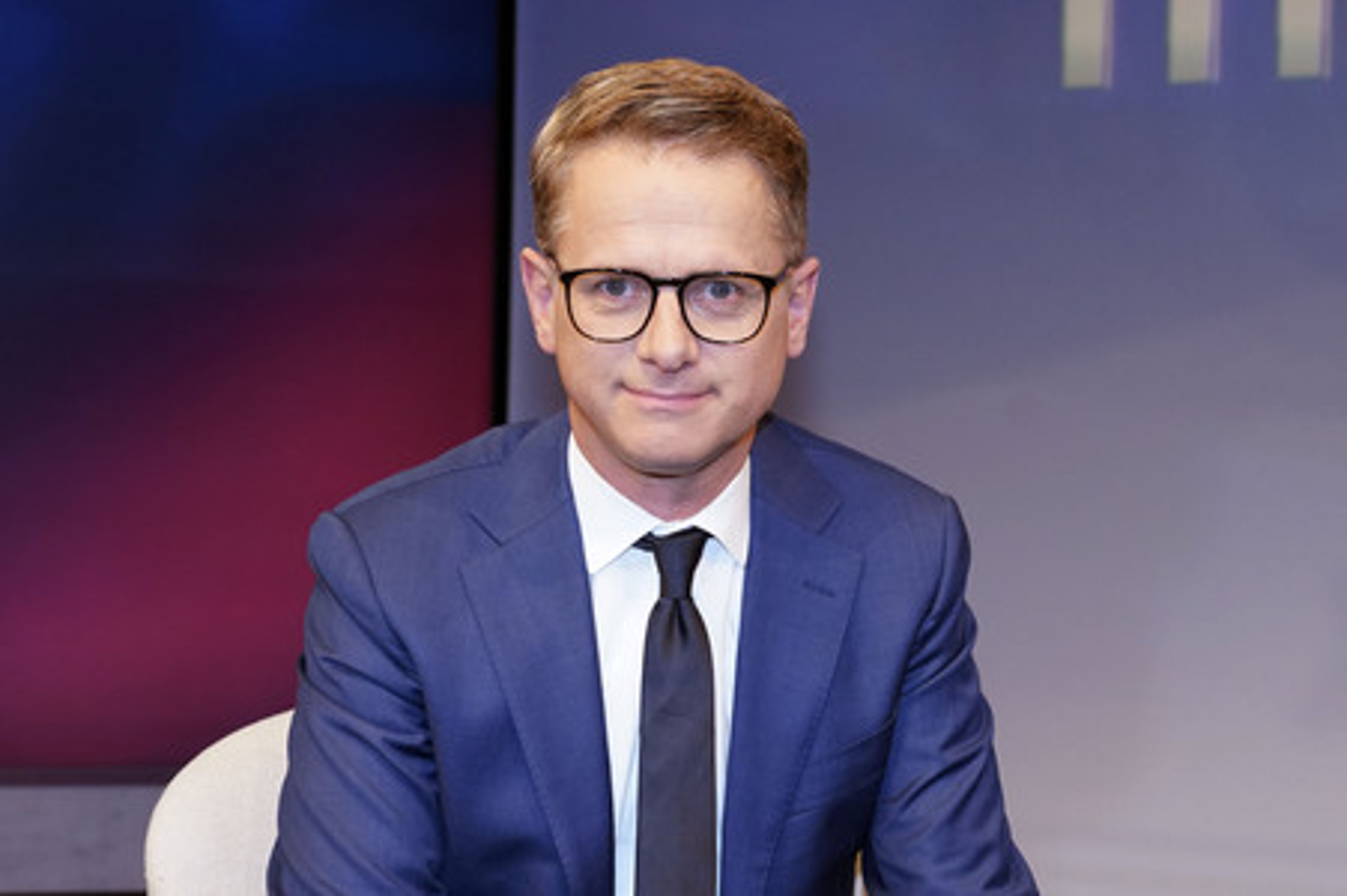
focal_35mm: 43
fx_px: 1608
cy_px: 448
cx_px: 674
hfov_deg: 45.5
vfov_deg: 31.1
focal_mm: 43
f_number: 5.6
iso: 2000
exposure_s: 1/125
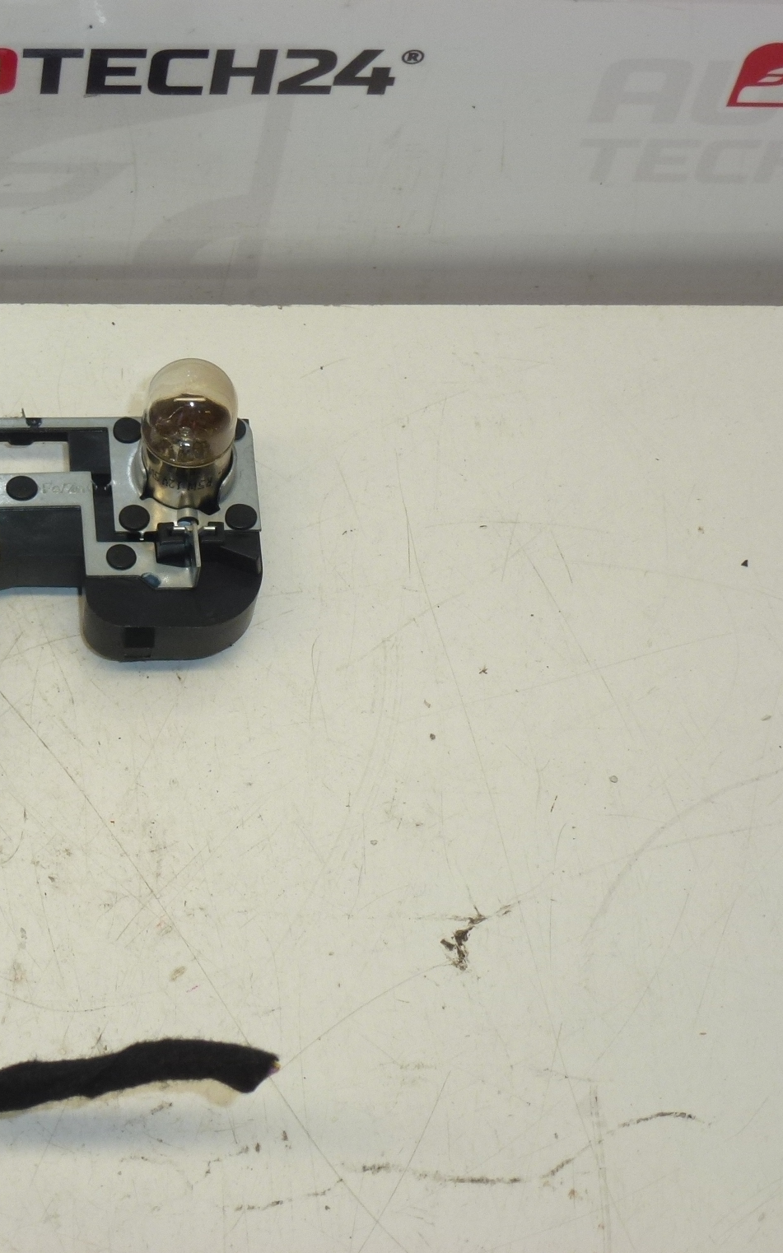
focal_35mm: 87
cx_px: 14
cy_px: 631
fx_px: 2971
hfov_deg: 14.8
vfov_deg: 23.8
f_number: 4.5
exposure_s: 1/60
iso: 100
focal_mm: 10.9
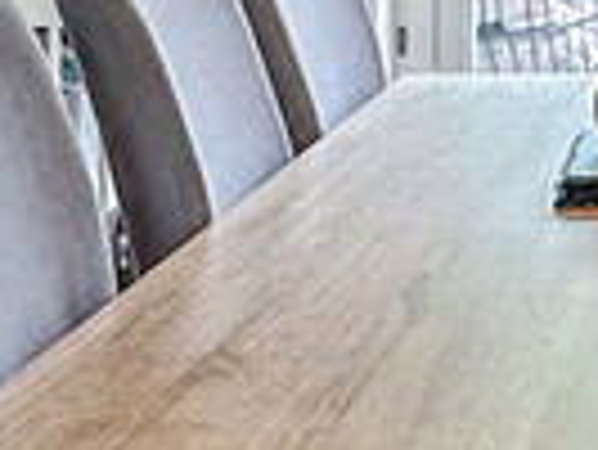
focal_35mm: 108
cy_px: 171
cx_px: 638
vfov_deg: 13.7
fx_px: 1867
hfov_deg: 17.6
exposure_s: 1/100
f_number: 2.2
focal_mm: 2.22
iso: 250
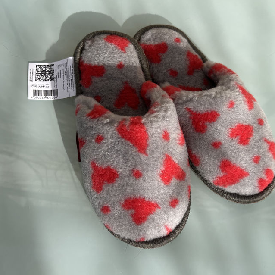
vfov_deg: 46.0
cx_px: 163
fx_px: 324
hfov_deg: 45.8
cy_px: 153
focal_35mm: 36
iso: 50
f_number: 1.5
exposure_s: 1/3165
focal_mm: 5.7
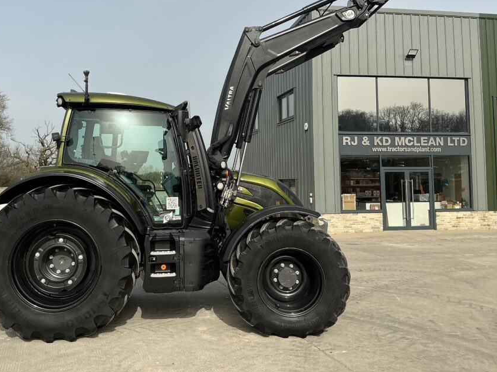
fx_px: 488
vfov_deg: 41.6
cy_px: 148
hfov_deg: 53.6
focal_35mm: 34
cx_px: 200
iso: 25
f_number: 1.8
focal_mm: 3
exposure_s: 1/1730
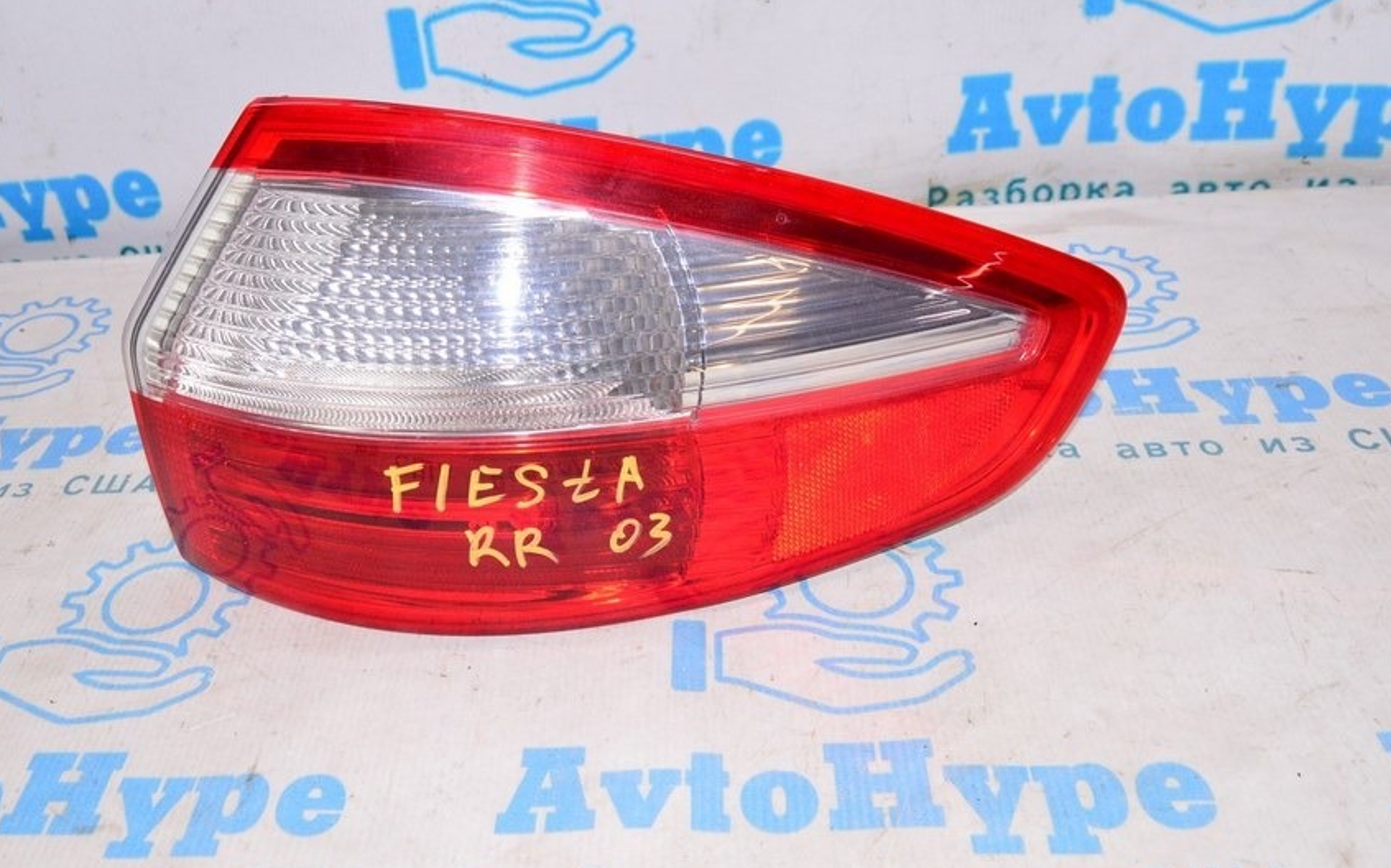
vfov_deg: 34.4
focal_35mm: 37
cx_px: 572
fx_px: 1402
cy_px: 384
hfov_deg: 52.5
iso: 1600
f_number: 8
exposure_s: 1/200
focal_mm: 20
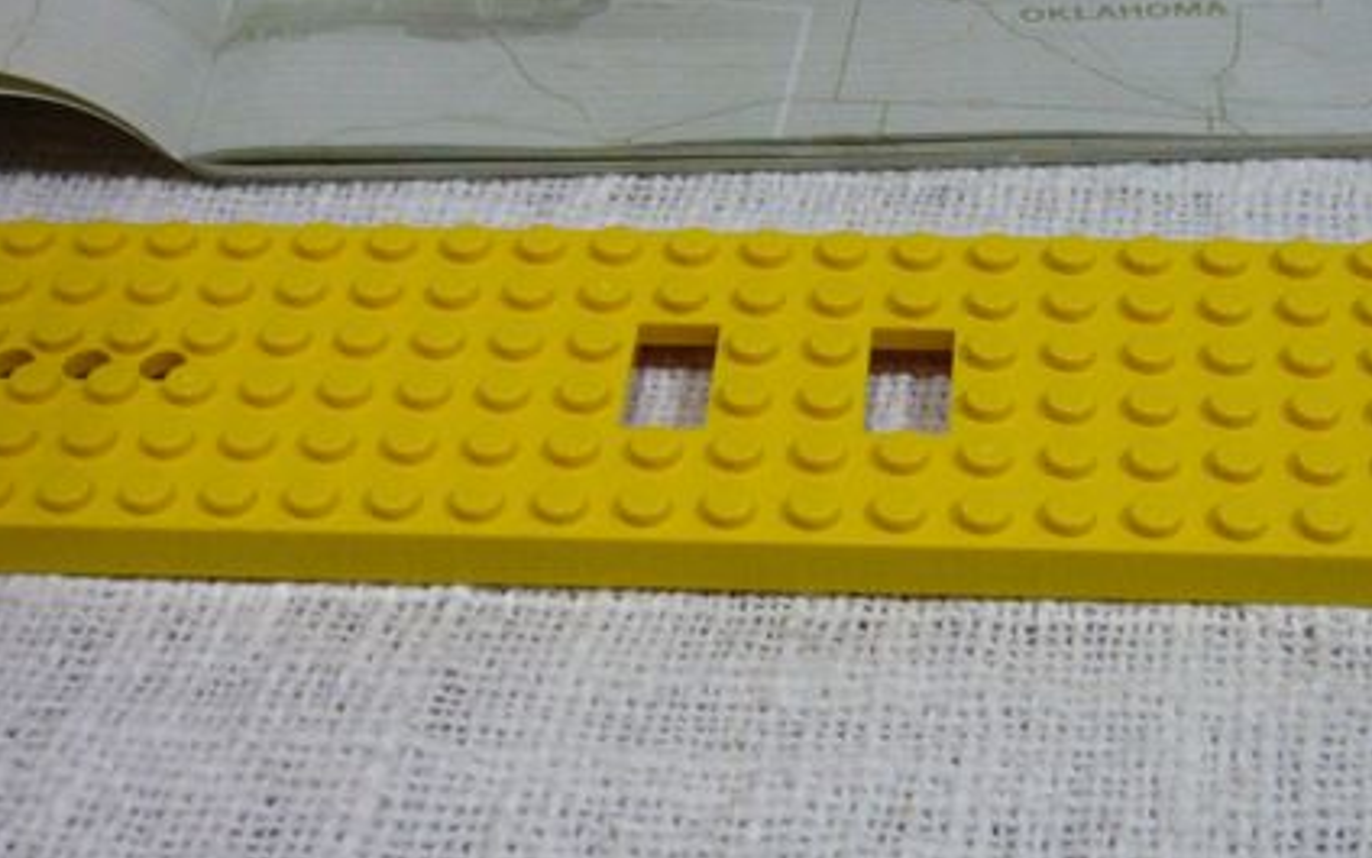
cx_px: 968
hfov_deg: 29.1
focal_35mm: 70
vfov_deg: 18.6
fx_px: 2617
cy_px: 288
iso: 200
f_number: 2.8
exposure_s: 1/10
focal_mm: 5.8
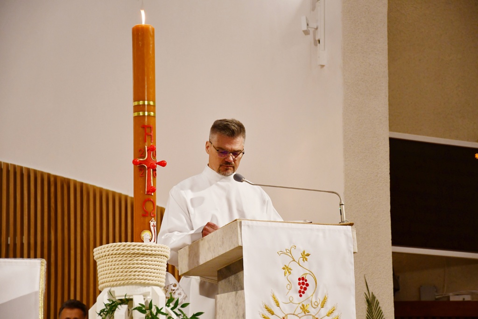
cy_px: 160
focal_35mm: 127
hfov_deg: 16.1
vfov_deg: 10.8
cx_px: 239
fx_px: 1686
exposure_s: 1/125
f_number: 5.3
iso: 1400
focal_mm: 85
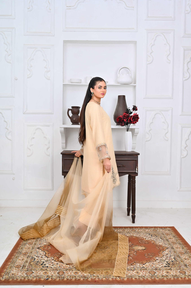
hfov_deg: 37.8
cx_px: 96
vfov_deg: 54.5
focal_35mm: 35
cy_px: 144
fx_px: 279
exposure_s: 1/160
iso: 320
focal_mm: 35
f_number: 4
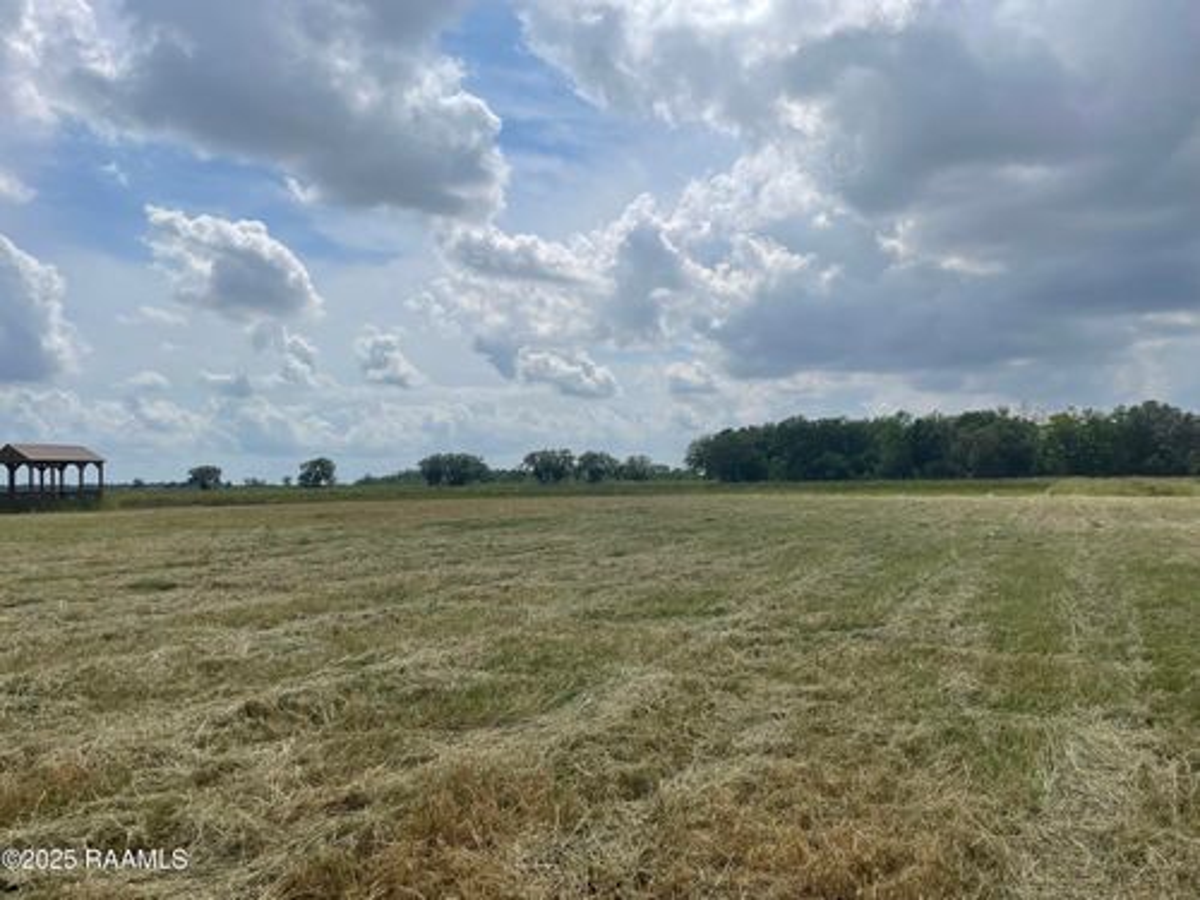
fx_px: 901
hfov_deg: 67.3
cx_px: 600
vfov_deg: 53.1
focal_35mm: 26
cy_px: 450
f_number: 1.6
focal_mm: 4.2
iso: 32
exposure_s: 1/11905
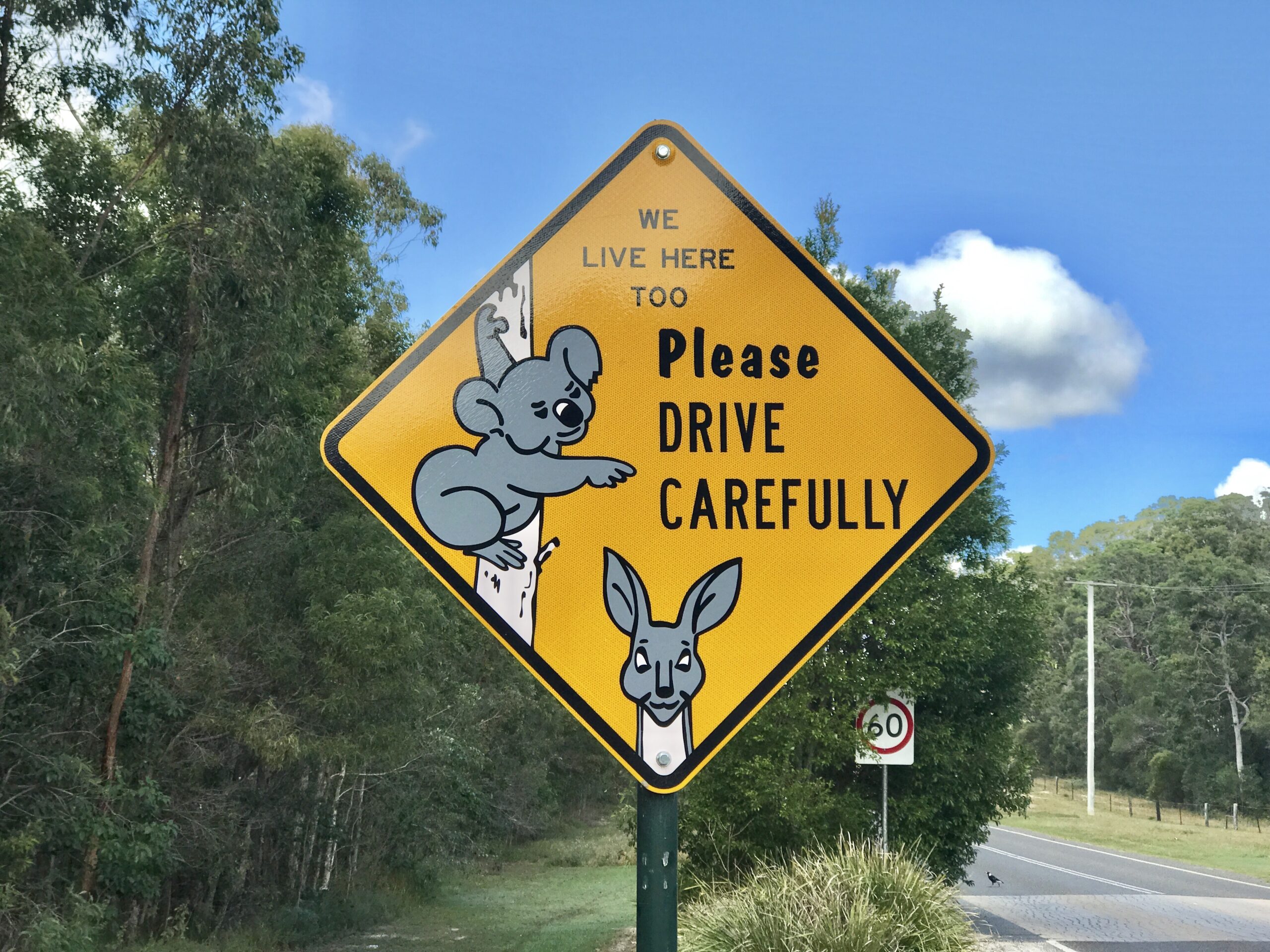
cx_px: 635
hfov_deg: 33.8
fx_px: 2091
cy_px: 476
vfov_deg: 25.7
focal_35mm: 57
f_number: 2.8
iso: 20
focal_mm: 6.6
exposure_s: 1/486
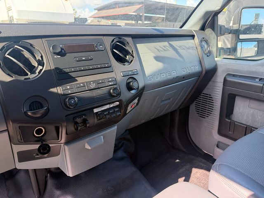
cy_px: 99
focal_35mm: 24
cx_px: 132
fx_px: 183
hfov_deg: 71.6
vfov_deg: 56.8
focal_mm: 6.76
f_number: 1.78
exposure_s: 1/308
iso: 100
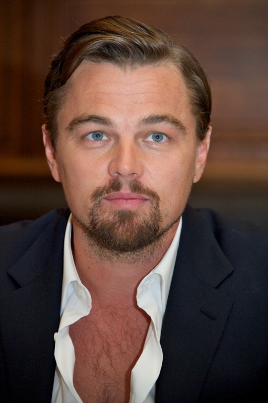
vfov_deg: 9.8
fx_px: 2349
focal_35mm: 210
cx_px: 134
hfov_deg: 6.5
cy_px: 202
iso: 2500
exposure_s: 1/60
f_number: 5.6
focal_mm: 210
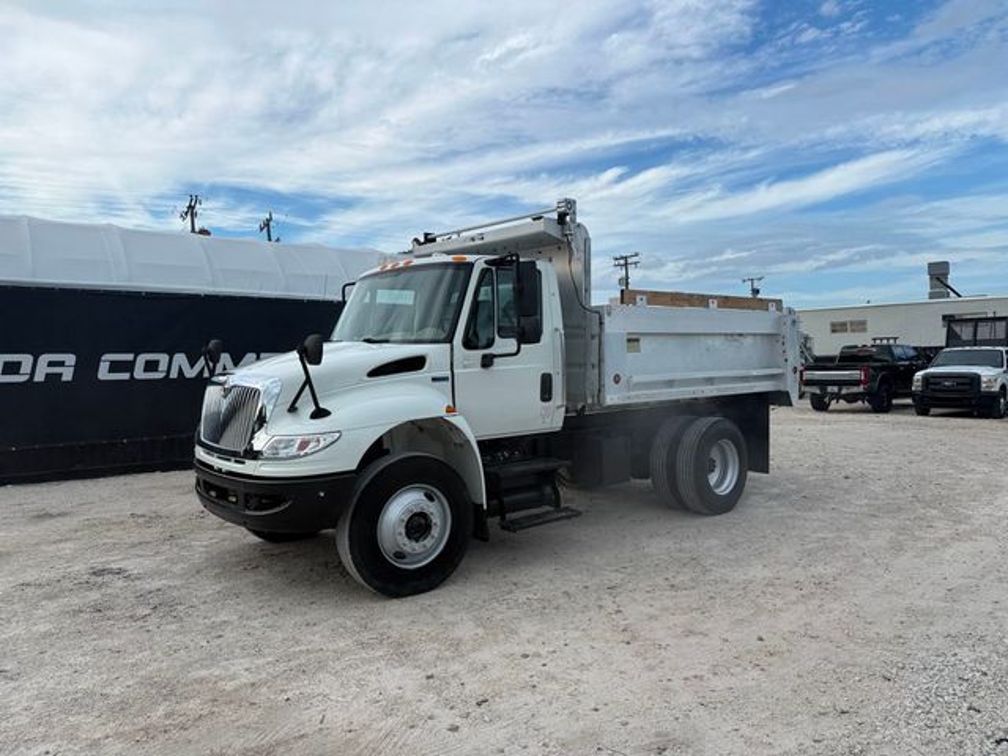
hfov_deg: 71.6
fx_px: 699
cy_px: 378
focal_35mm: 24
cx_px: 504
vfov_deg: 56.8
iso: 80
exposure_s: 1/3425
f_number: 1.78
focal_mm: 6.76
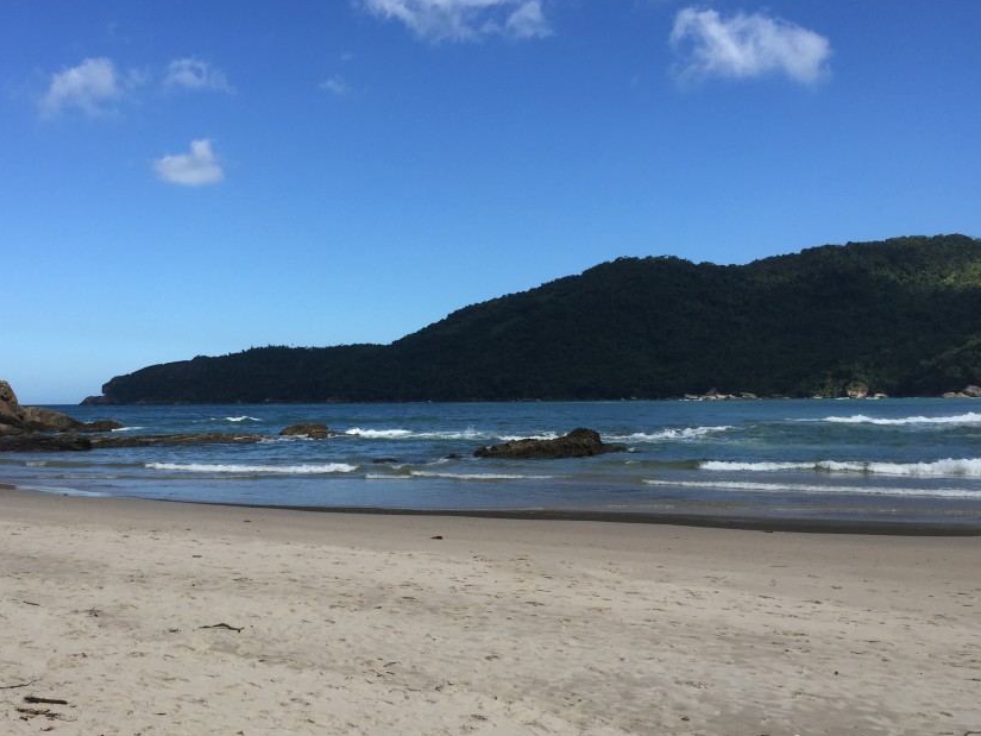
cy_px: 426
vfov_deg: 39.6
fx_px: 1020
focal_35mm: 36
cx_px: 383
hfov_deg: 50.9
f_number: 2.2
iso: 32
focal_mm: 4.15
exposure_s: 1/1980
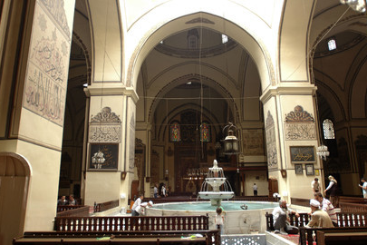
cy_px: 120
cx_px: 187
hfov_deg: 68.3
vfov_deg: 48.7
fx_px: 270
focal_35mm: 27
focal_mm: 17
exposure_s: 1/30
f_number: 2.8
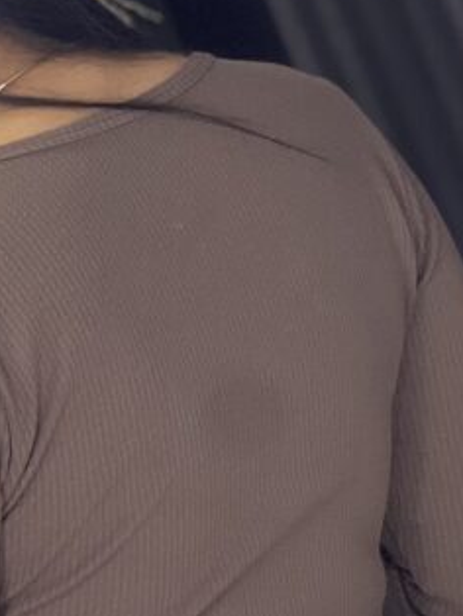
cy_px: 410
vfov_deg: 7.9
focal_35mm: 251
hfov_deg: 5.9
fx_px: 4470
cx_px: -86
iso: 160
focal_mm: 9
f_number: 2.8
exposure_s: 1/60
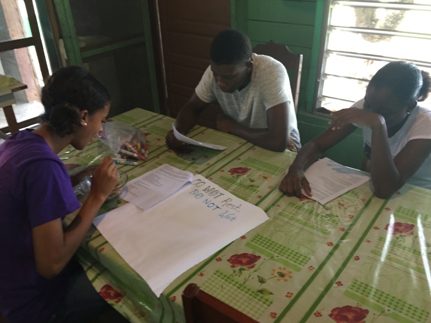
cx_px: 216
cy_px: 162
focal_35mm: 29
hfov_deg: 61.7
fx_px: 361
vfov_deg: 48.2
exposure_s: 1/30
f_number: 2.2
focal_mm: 4.15
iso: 160
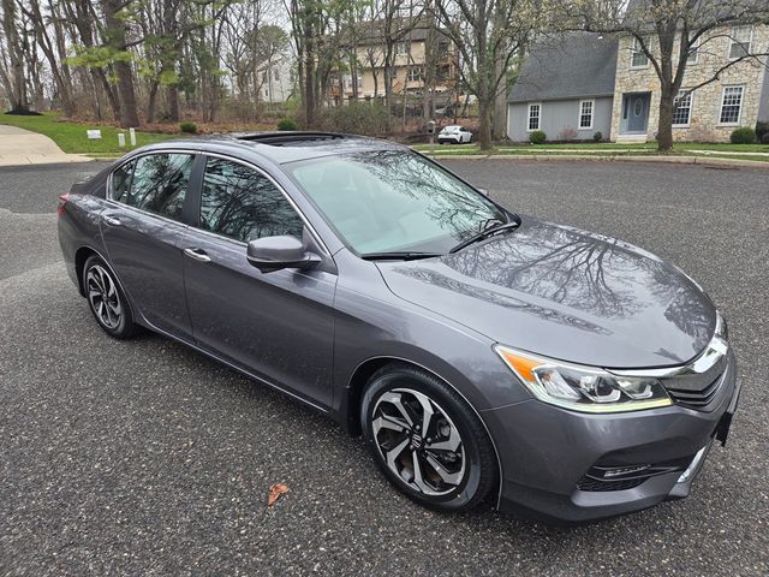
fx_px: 511
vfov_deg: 58.9
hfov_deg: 73.9
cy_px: 288
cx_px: 384
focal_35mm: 23
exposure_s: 1/180
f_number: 1.8
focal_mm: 5.4
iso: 32
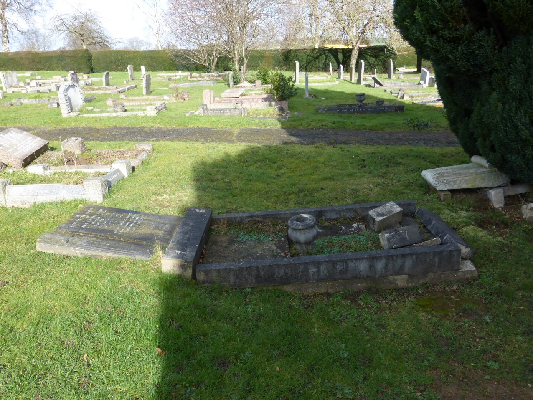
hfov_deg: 65.2
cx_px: 247
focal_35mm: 27
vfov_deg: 51.4
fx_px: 416
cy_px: 204
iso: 100
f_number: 4
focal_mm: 4.3
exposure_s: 1/250
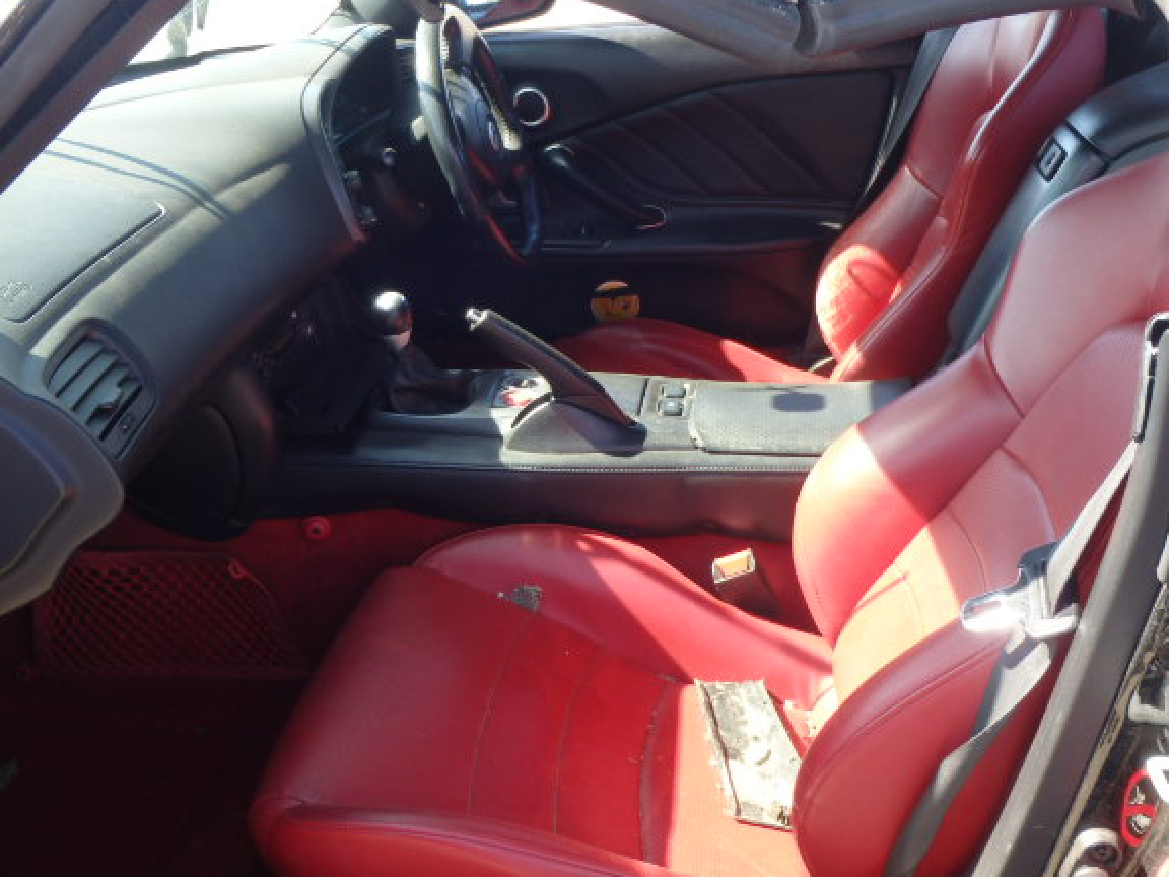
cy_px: 412
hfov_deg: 46.8
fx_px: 1351
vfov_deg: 35.9
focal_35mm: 40
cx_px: 578
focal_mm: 6.4
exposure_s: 1/80
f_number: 4.5
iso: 160
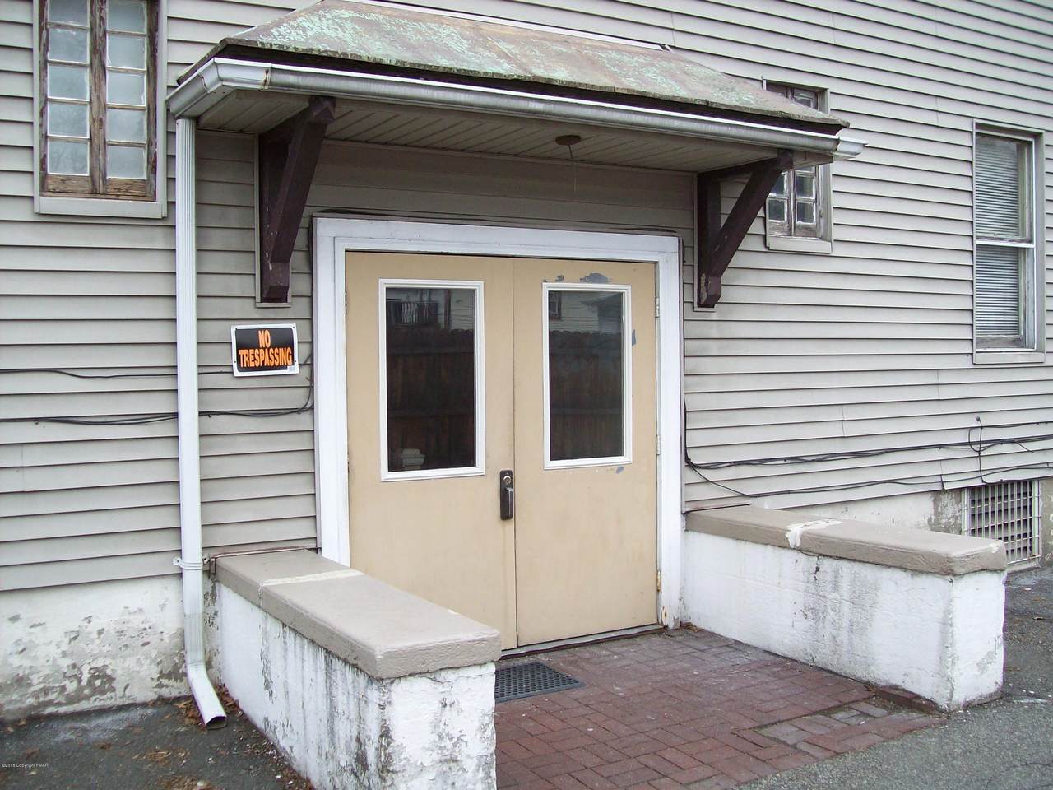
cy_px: 395
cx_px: 526
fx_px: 1095
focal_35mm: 36
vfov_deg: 39.7
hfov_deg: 51.4
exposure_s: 1/151
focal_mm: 6
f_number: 2.7
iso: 80
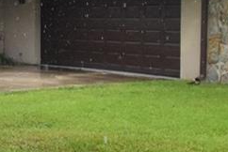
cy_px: 67
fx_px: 628
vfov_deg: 13.9
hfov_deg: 18.9
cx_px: -77
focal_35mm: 99
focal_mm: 10
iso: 800
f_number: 3.5
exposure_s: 1/750
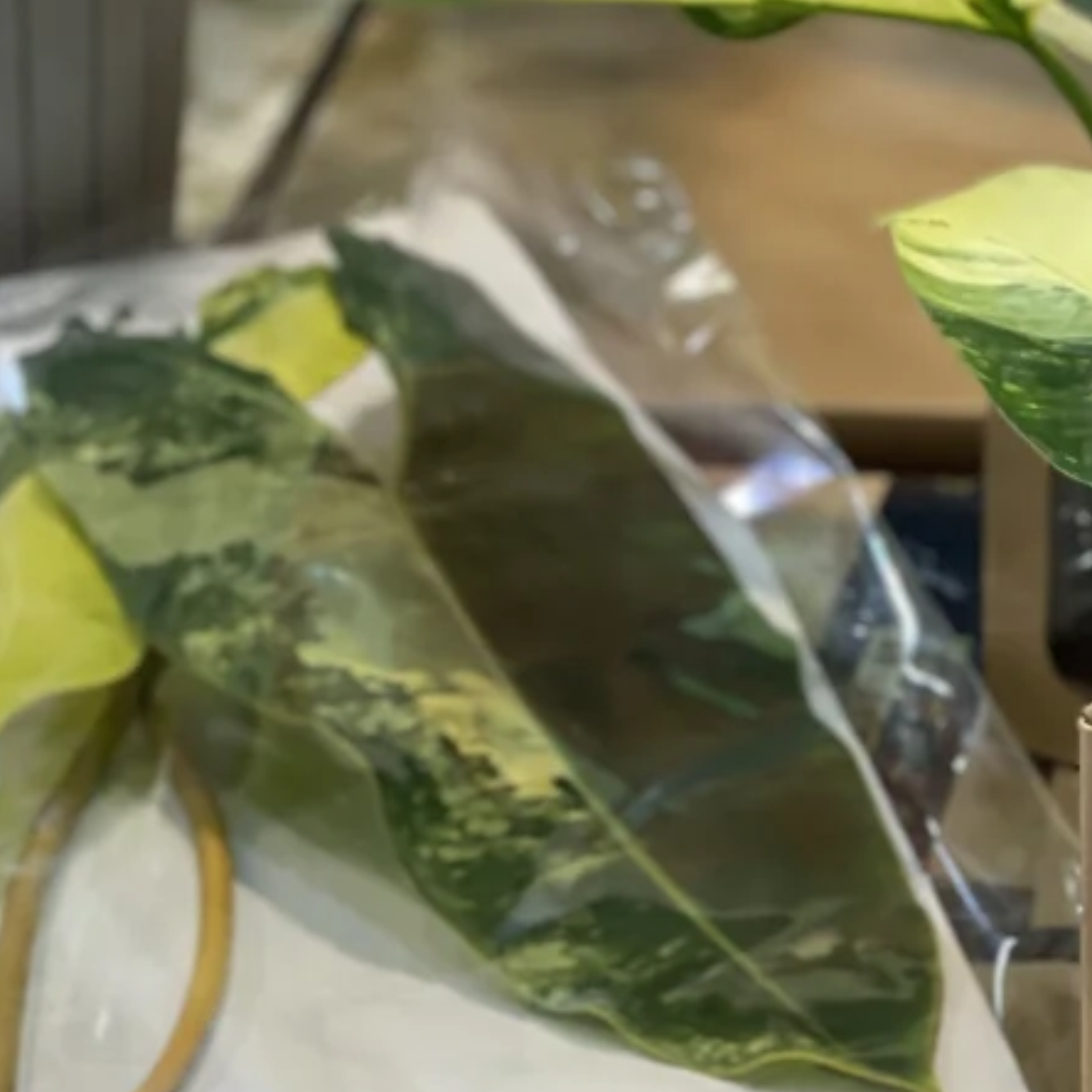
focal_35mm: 149
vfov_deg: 11.6
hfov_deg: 11.5
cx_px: 1237
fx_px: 5318
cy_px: 17
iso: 160
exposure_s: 1/100
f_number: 2
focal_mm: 6
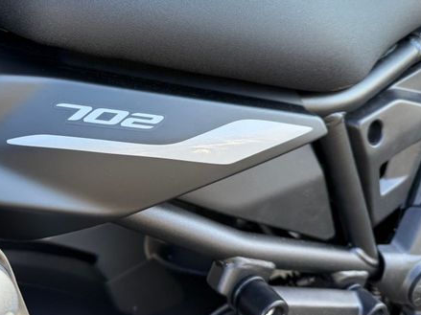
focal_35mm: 35
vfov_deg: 40.5
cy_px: 123
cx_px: 119
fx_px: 426
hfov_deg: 51.0
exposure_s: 1/245
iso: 100
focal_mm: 6.76
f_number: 1.78
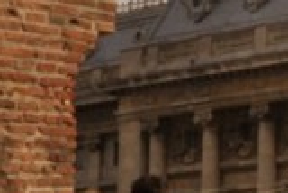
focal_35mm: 240
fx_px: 1922
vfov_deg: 5.7
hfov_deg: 8.3
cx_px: 511
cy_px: 3
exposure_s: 1/160
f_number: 16
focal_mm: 32
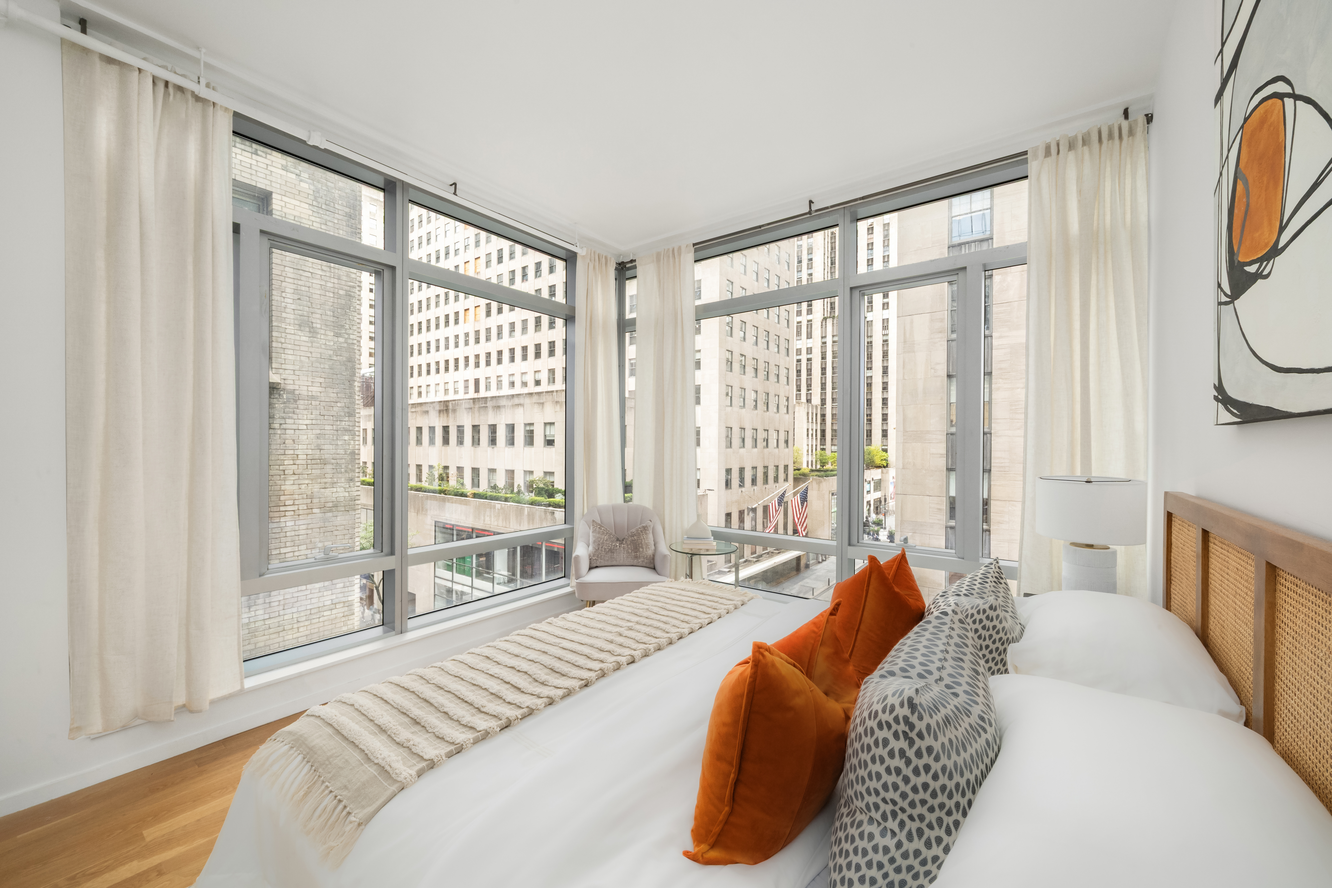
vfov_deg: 85.4
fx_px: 481
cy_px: 444
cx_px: 666
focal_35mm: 13
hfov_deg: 108.3
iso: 1250
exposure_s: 1/4
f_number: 18
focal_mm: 13
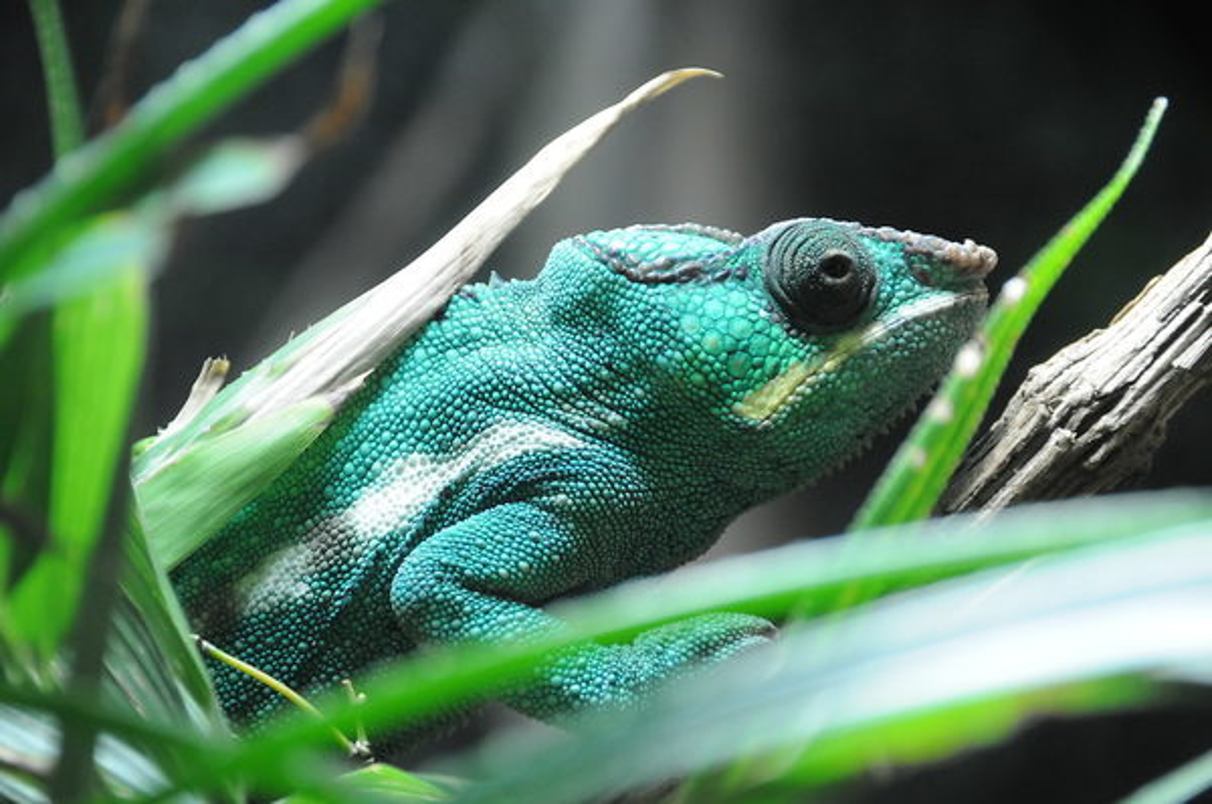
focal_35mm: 300
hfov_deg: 6.9
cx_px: 606
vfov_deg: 4.6
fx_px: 10084
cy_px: 402
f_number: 6.3
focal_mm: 200
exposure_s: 1/50
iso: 1250
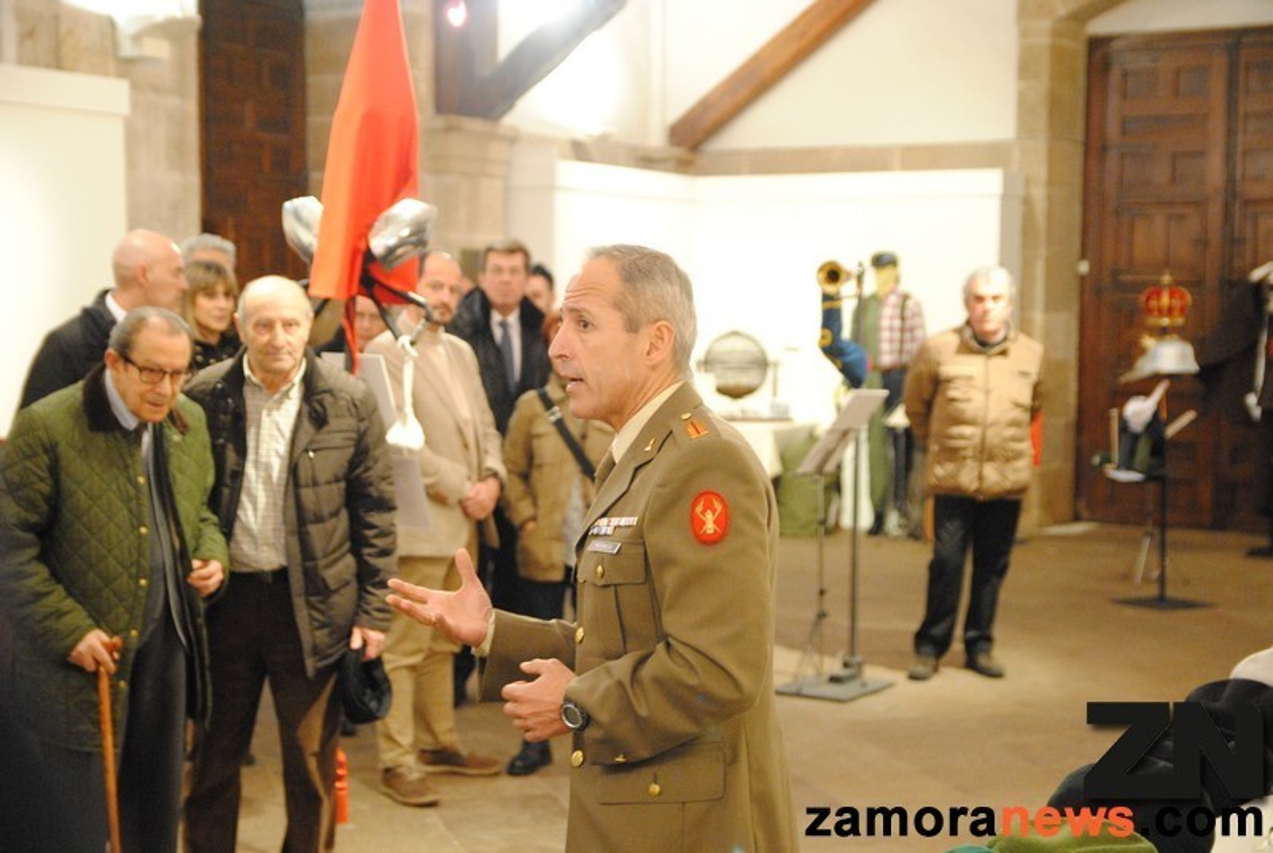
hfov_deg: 35.0
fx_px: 2019
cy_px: 426
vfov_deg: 23.9
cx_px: 636
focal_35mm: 57
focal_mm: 38
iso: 1600
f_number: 2.8
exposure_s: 1/25
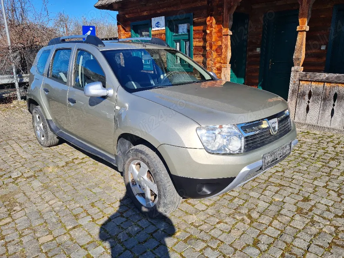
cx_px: 172
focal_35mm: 26
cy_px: 129
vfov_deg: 53.1
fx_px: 258
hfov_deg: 67.3
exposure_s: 1/2000
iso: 50
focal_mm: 5.4
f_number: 1.8
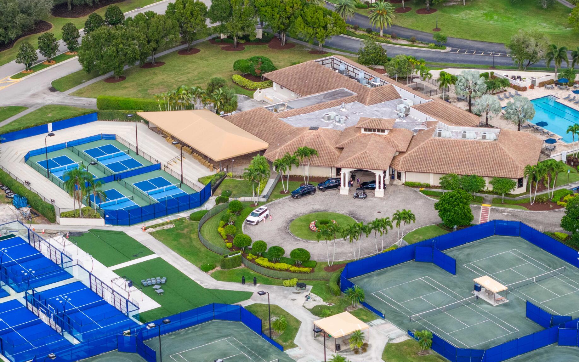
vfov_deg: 10.8
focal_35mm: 121
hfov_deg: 17.2
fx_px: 1910
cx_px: 352
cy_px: 285
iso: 100
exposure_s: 1/500
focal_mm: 19.35
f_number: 2.8
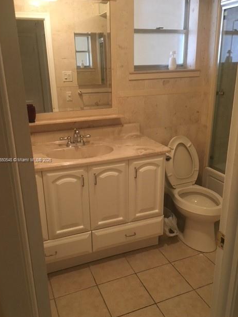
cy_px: 160
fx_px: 275
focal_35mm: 30
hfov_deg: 46.8
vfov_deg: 60.0
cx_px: 115
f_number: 2.2
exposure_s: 1/30
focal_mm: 4.15
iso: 160
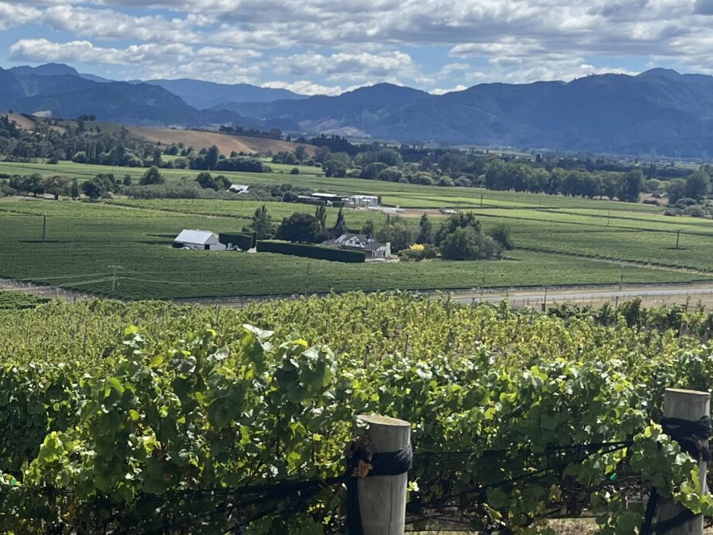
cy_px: 285
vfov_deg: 20.2
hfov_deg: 25.1
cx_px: -41
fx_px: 1504
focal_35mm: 73
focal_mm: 5.1
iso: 50
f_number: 1.6
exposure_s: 1/5319
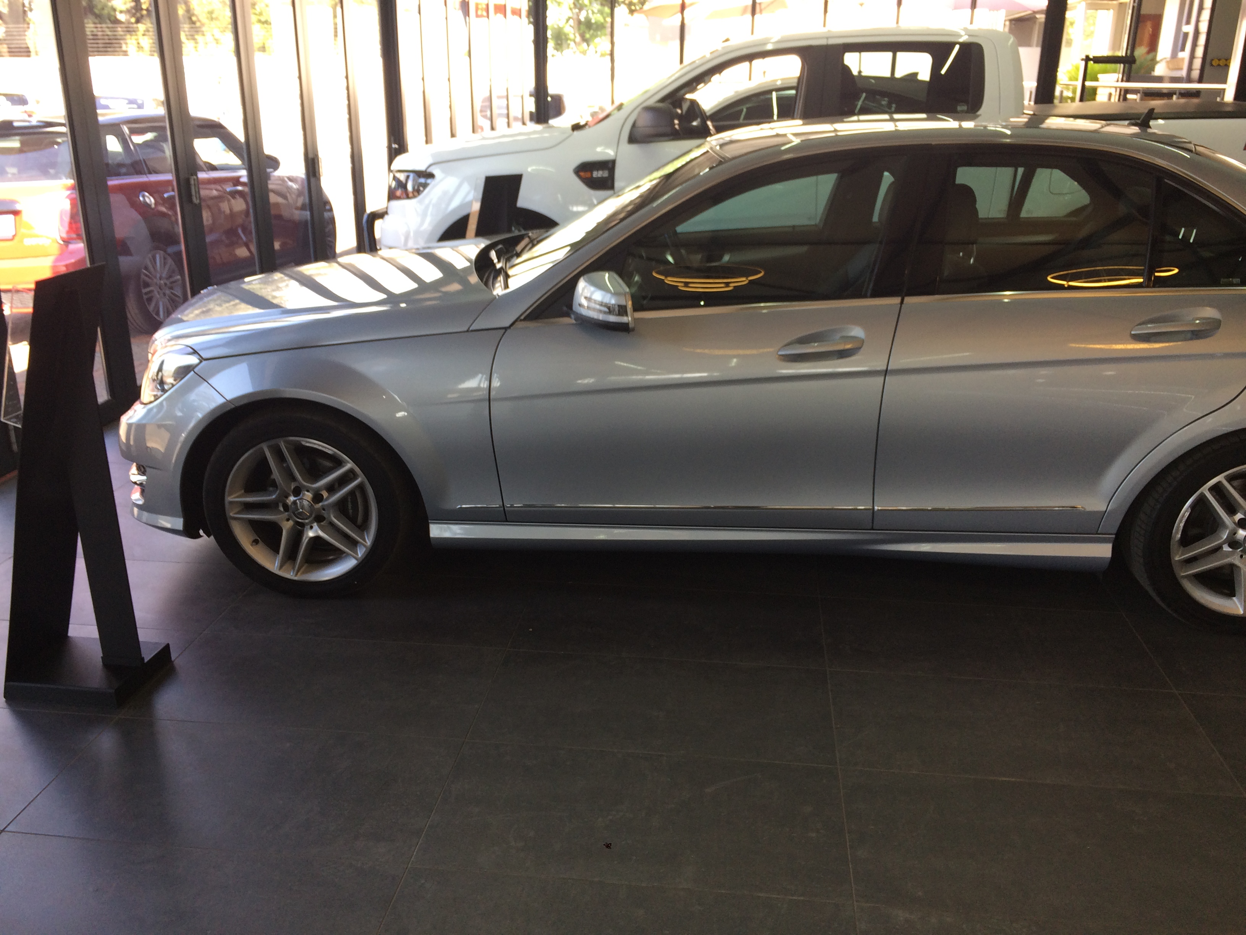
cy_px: 468
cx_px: 623
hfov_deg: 61.7
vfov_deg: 48.2
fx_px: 1044
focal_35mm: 29
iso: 40
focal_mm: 4.15
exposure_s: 1/50
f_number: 2.2
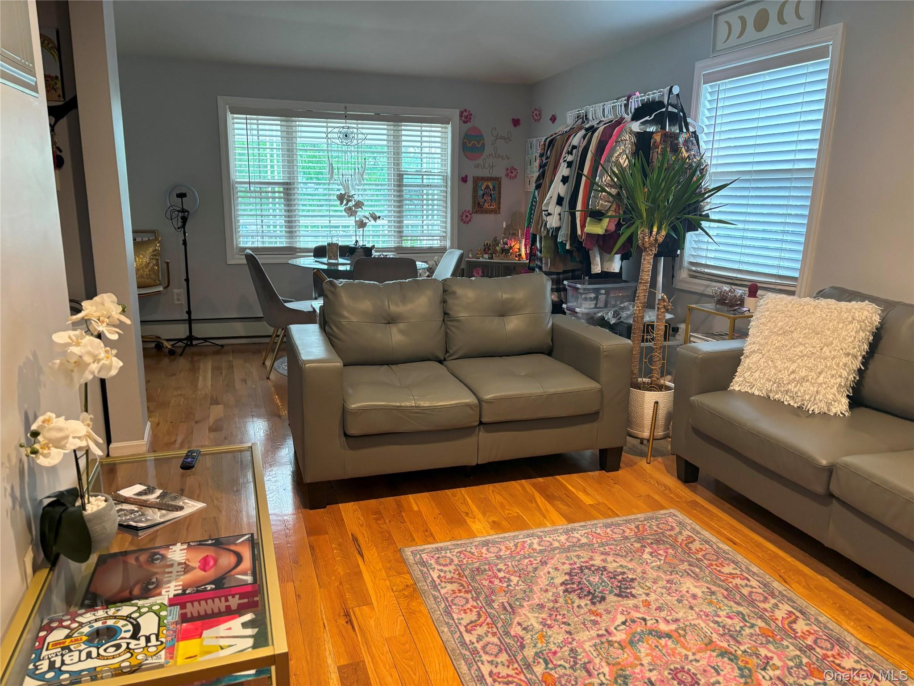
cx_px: 457
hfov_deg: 67.3
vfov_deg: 53.1
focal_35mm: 26
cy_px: 343
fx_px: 687
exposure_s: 1/42
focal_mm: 5.96
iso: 200
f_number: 1.6
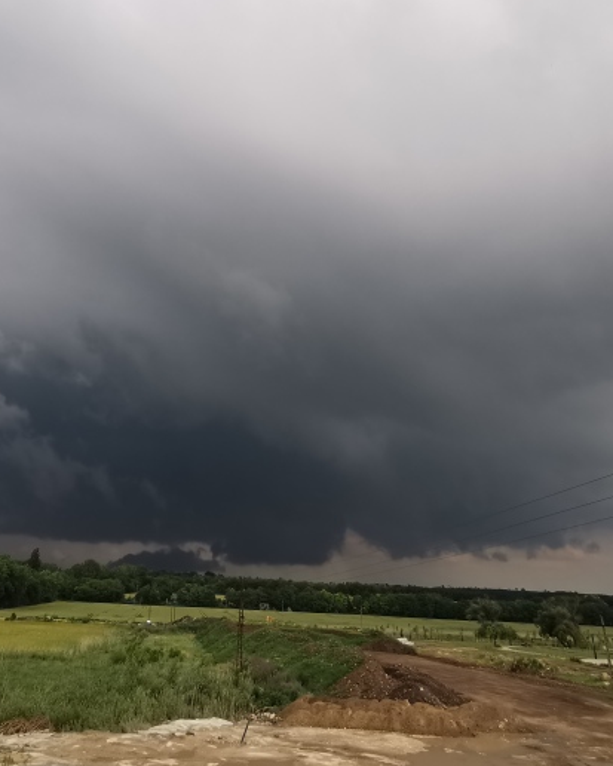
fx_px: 703
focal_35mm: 31
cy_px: 301
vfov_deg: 56.7
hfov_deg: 46.8
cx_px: 239
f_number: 2.2
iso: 50
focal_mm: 2.35
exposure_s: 1/1121
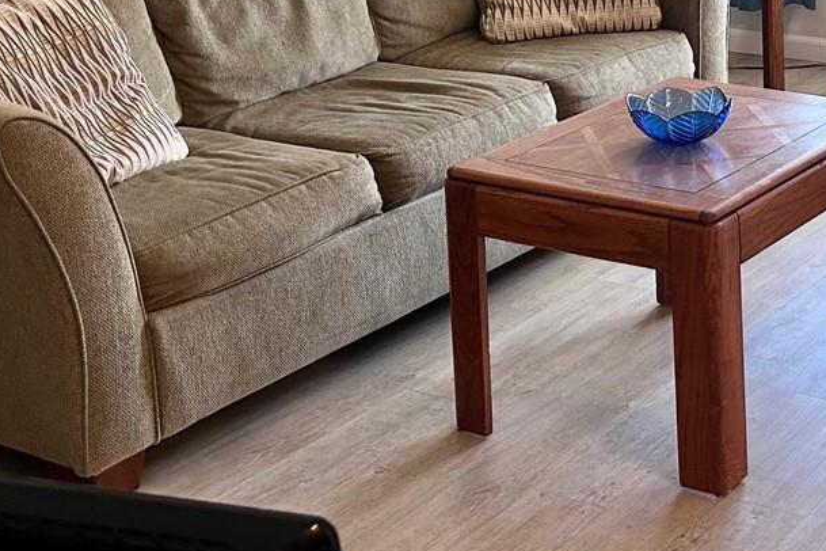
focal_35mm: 71
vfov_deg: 18.9
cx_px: 840
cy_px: 83
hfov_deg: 26.8
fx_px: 1629
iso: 125
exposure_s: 1/120
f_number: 1.5
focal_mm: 5.7
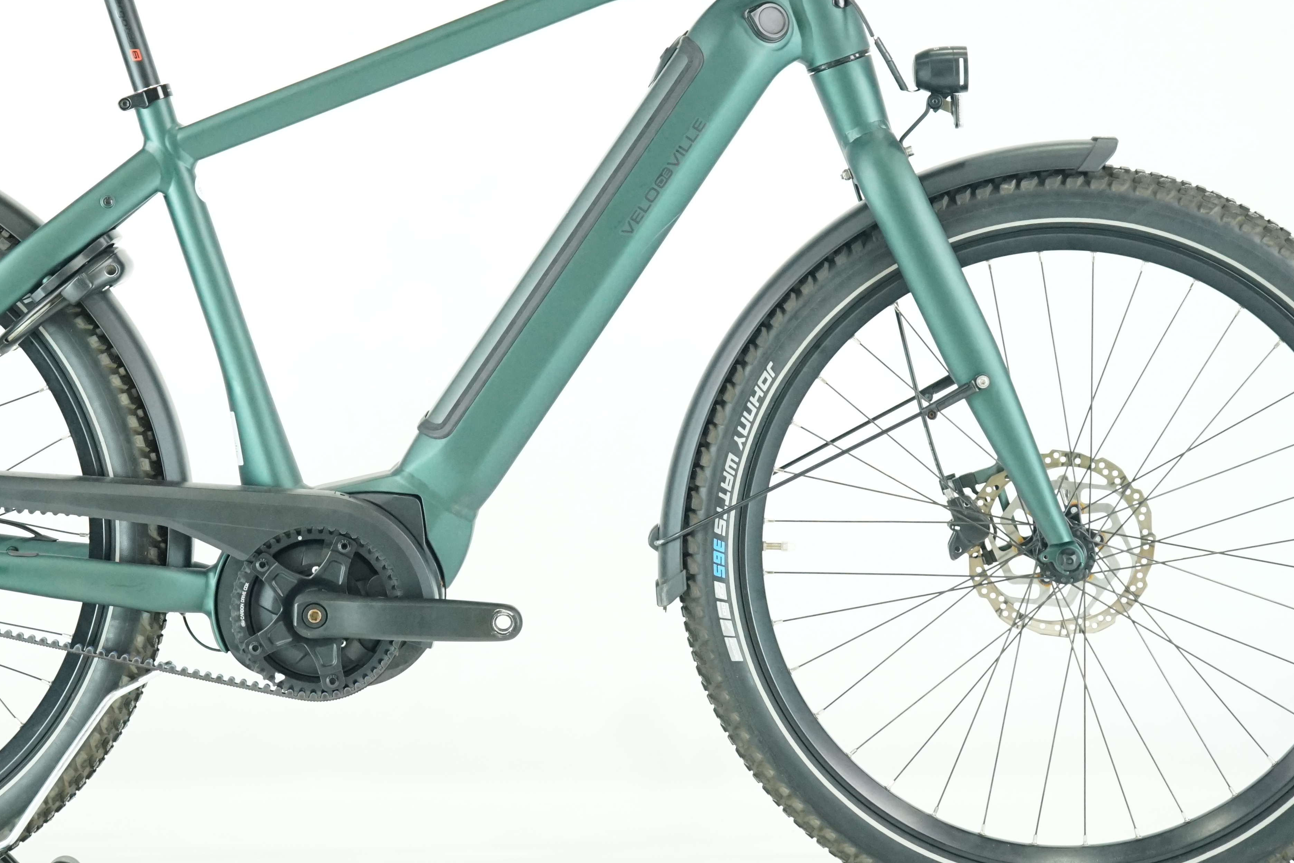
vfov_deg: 14.2
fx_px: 3450
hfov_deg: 21.2
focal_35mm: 96
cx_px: 439
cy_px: 272
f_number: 5
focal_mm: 60
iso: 3200
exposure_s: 1/200
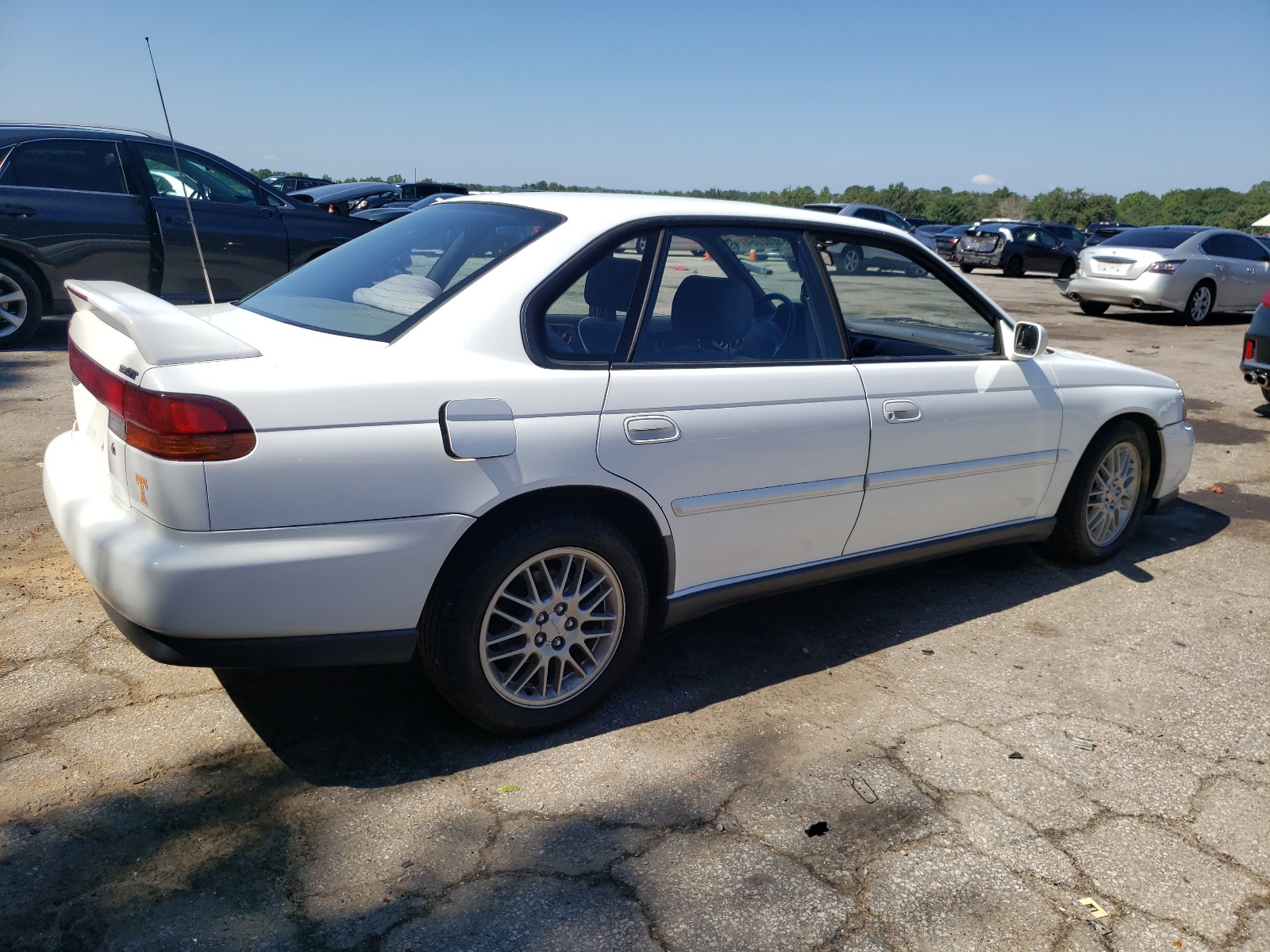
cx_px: 635
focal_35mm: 26
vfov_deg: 53.1
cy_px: 476
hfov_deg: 67.3
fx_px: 954
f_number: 1.5
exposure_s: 1/3333
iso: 50
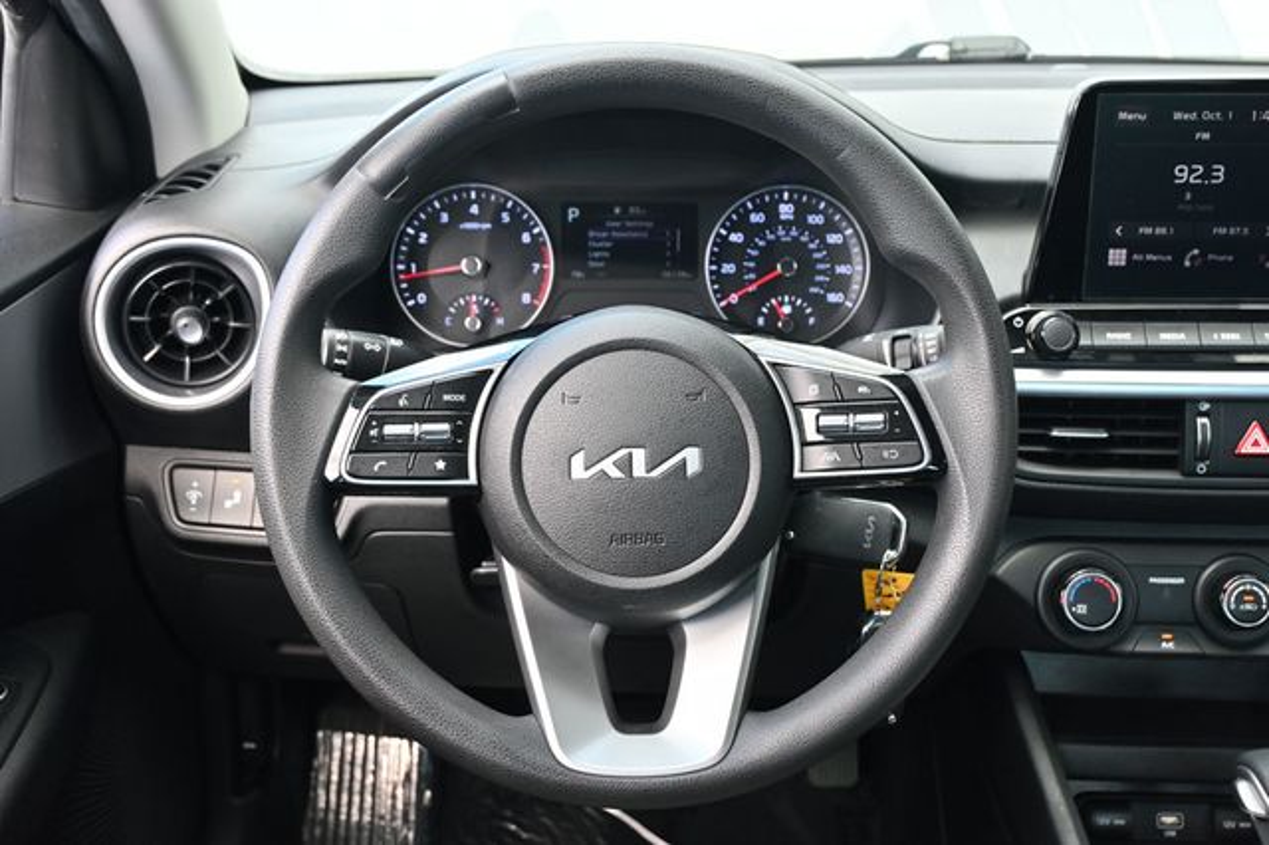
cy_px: 422
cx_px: 634
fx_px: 1453
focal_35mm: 41
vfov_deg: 32.4
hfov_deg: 47.2
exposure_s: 1/125
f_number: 4.5
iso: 560
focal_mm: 27.5
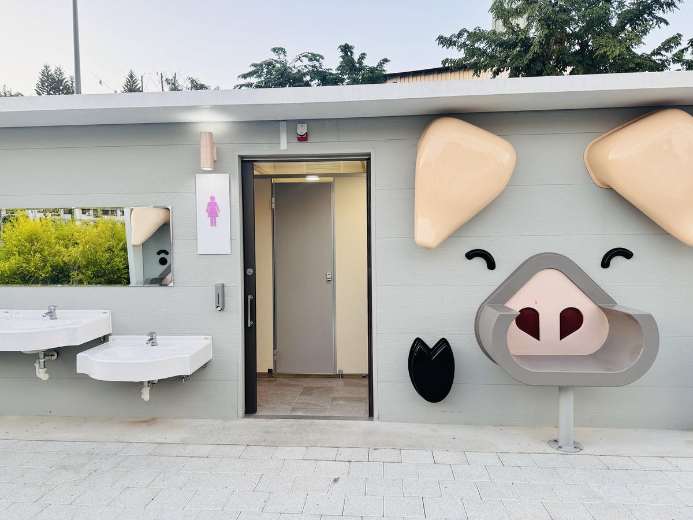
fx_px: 480
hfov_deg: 71.6
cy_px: 260
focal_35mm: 24
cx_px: 346
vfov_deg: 56.8
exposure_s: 1/135
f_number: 1.78
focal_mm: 6.76
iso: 100
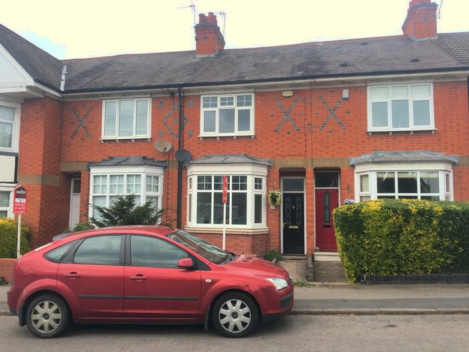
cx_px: 234
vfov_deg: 48.2
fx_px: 393
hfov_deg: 61.7
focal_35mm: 29
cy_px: 176
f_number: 2.2
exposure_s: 1/311
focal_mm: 4.15
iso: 25
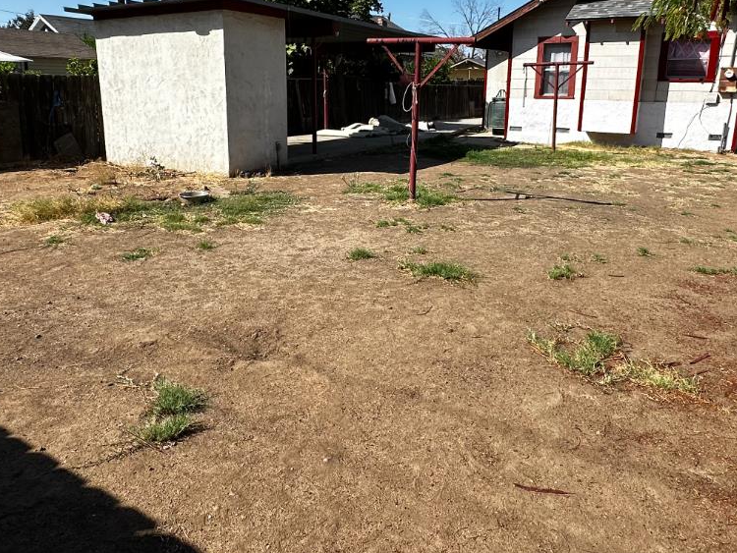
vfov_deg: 49.4
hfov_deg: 63.4
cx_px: 363
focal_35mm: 28
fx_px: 596
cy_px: 219
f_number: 2.2
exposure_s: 1/2174
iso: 50
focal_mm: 2.22
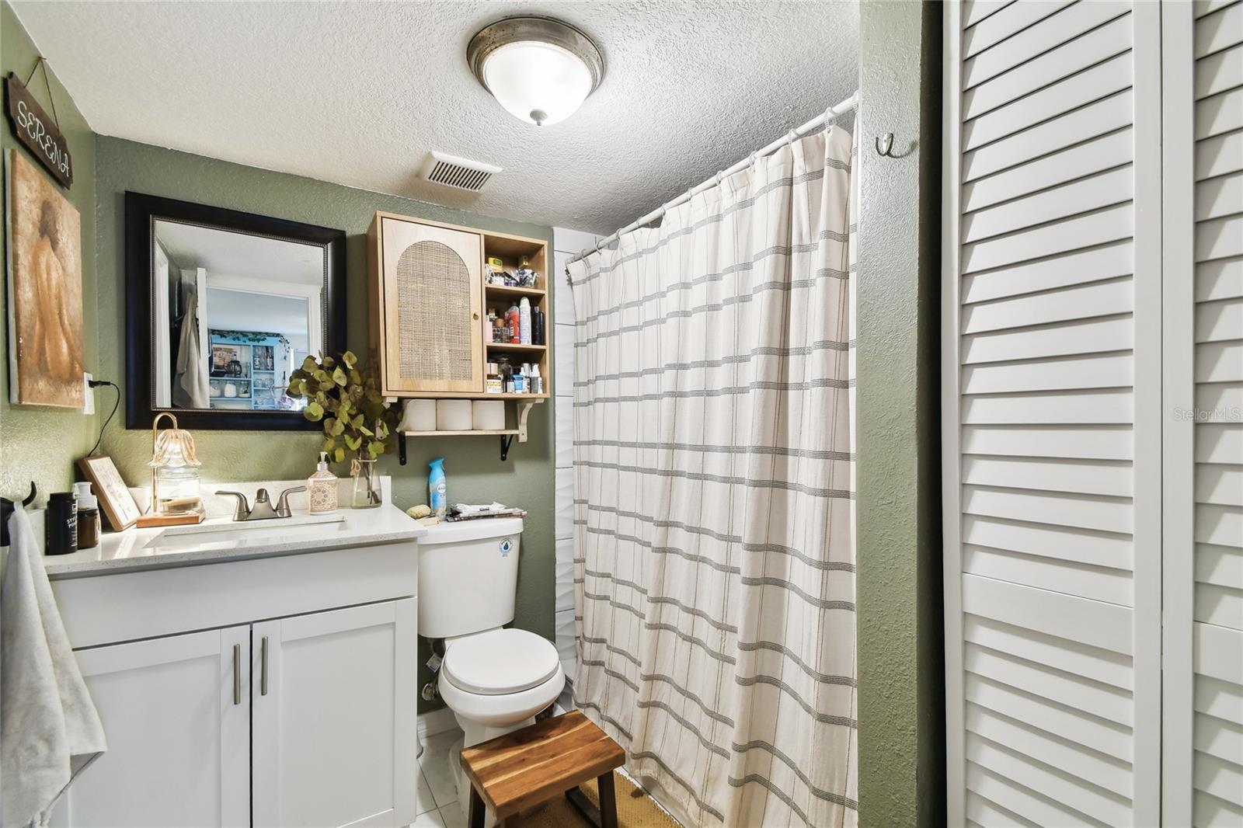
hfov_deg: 100.4
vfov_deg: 77.3
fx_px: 518
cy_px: 414
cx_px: 622
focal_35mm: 15
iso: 100
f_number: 7.1
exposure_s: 1/5
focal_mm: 10
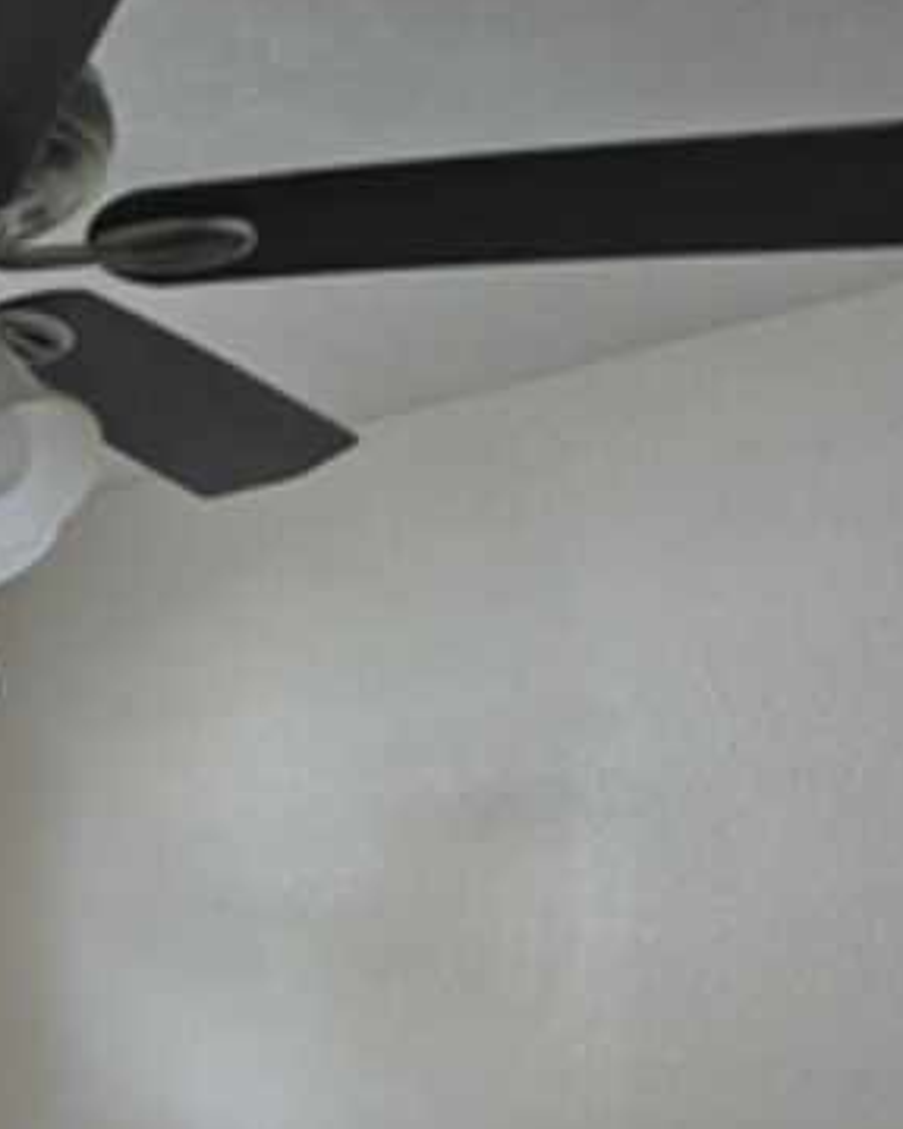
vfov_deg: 22.2
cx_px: -371
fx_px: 2674
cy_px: 1321
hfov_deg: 17.6
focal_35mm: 80
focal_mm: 6.3
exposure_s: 1/180
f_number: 1.7
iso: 250
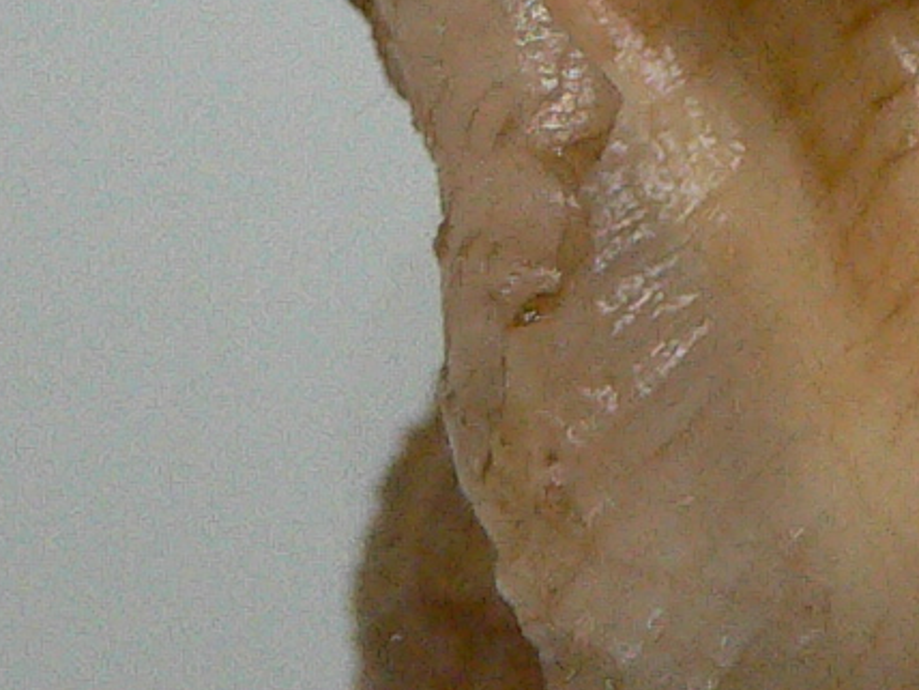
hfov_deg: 11.8
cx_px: 966
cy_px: -9
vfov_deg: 8.9
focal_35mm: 165
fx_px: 4380
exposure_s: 1/60
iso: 200
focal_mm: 4.6
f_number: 2.8
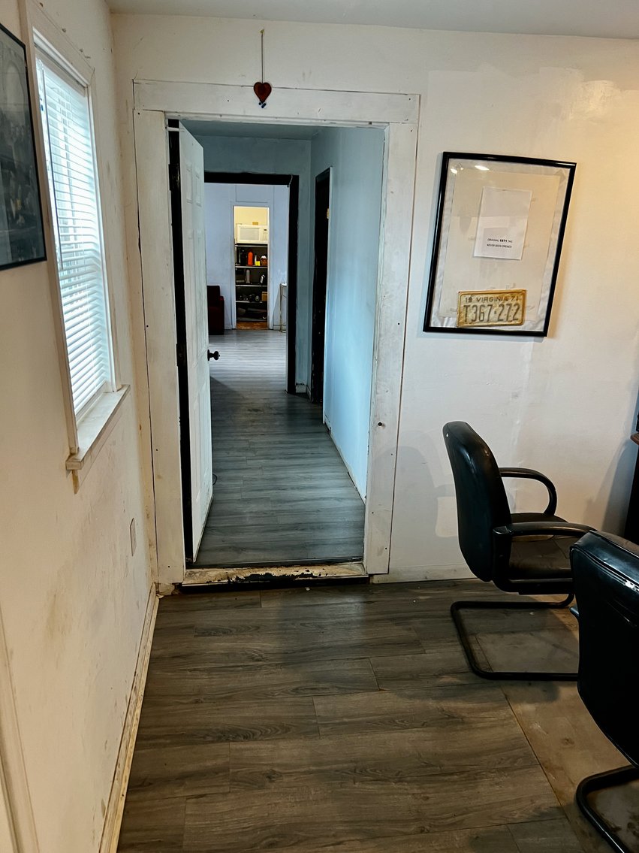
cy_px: 426
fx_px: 640
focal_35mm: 26
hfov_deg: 53.1
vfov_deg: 67.3
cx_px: 320
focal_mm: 5.7
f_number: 1.5
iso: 125
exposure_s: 1/60
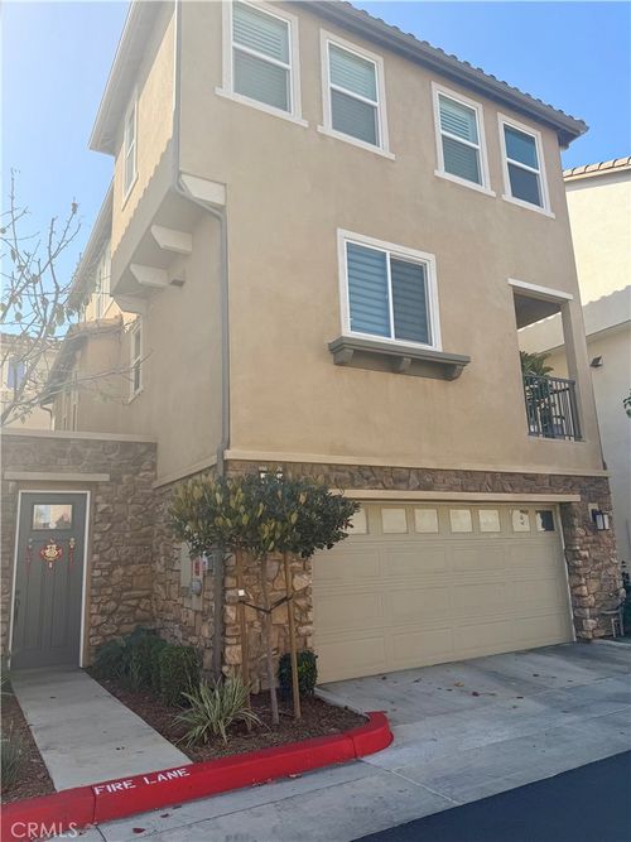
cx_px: 316
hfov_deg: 56.8
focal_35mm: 24
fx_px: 584
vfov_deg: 71.6
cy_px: 421
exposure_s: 1/2169
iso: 80
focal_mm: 6.76
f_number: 1.78
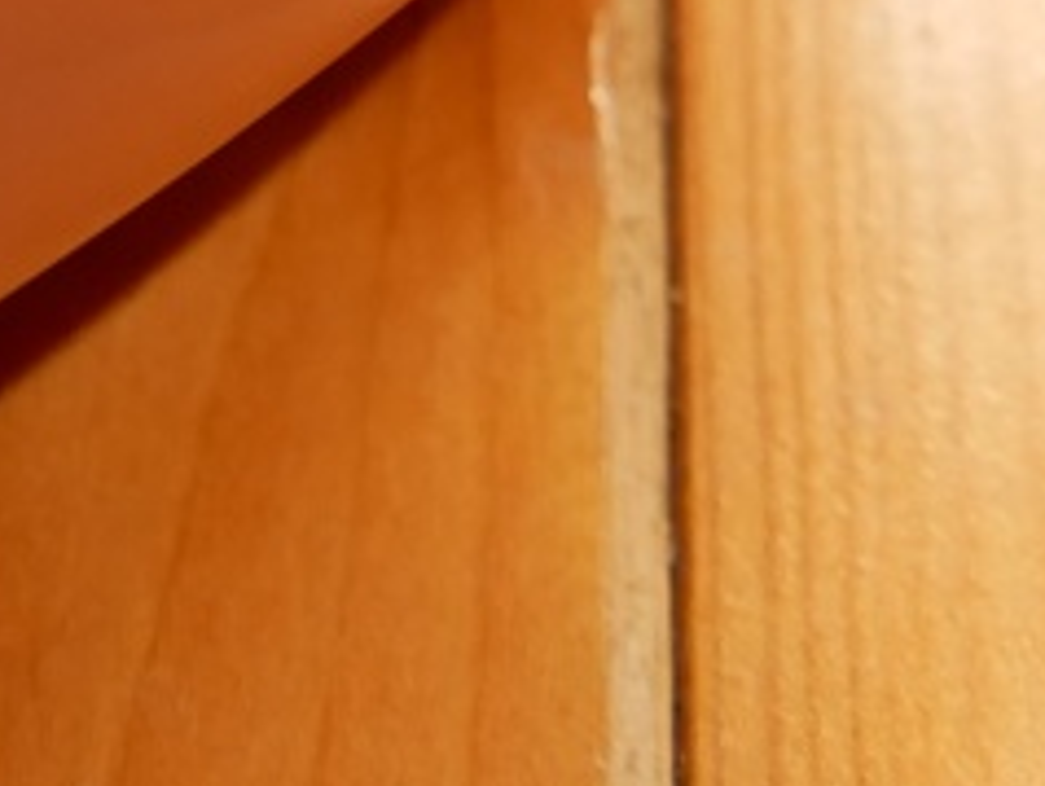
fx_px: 4563
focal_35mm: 151
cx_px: -540
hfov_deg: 12.4
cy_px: -929
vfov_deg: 9.1
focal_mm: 15
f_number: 3.6
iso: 500
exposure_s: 1/60
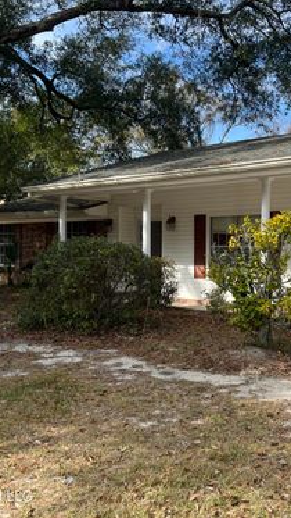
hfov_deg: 30.6
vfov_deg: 52.8
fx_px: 521
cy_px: 259
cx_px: 224
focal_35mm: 38
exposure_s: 1/2083
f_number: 1.5
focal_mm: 5.7
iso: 50
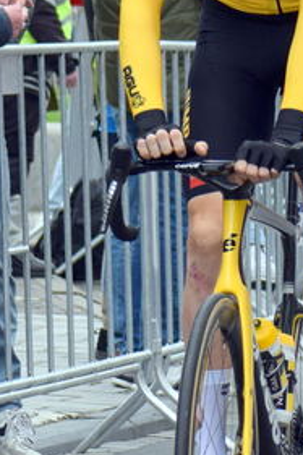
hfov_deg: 6.6
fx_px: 2630
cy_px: 181
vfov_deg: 9.9
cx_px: 285
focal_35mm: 208
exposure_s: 1/1250
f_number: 4.5
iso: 400
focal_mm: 65
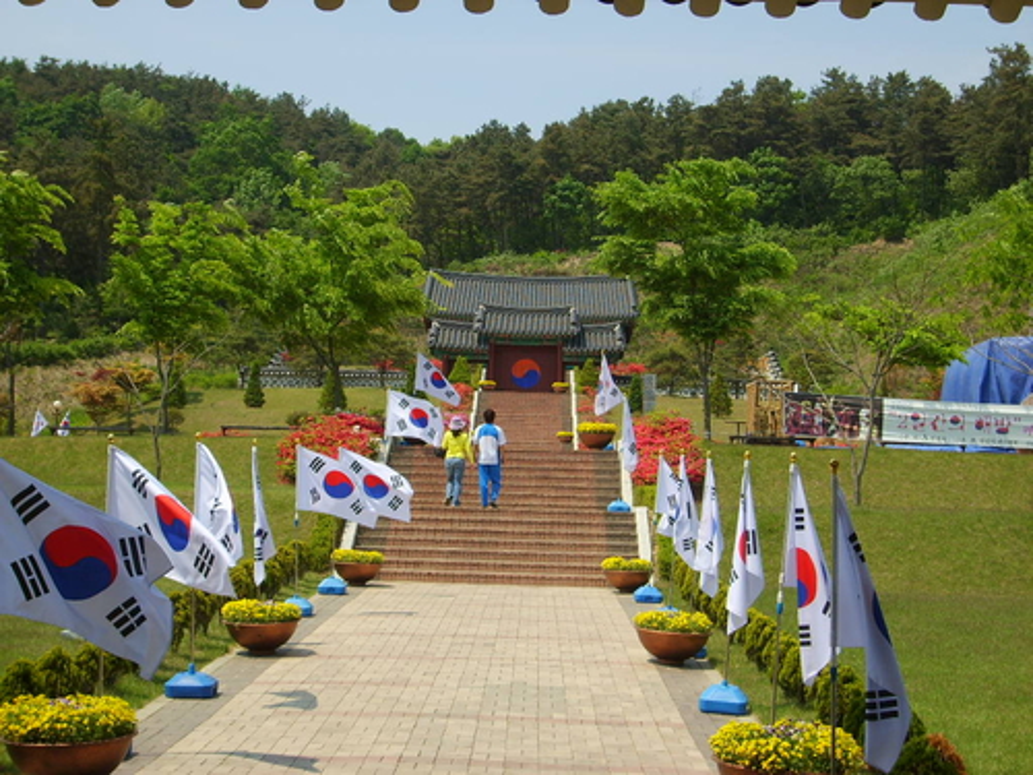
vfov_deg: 28.0
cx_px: 516
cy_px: 388
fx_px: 1552
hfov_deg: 36.8
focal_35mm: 52
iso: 50
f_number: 3.3
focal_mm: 8.7
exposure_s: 1/1000
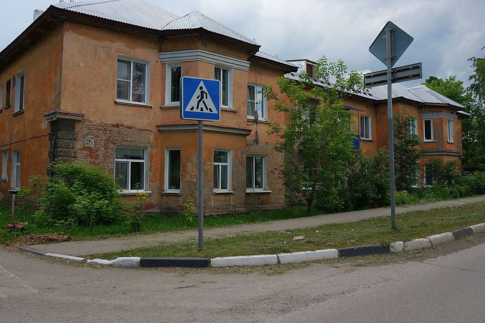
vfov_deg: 44.8
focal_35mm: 29
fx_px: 390
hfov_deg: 63.5
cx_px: 217
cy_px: 149
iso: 100
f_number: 11
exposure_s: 1/80
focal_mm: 16
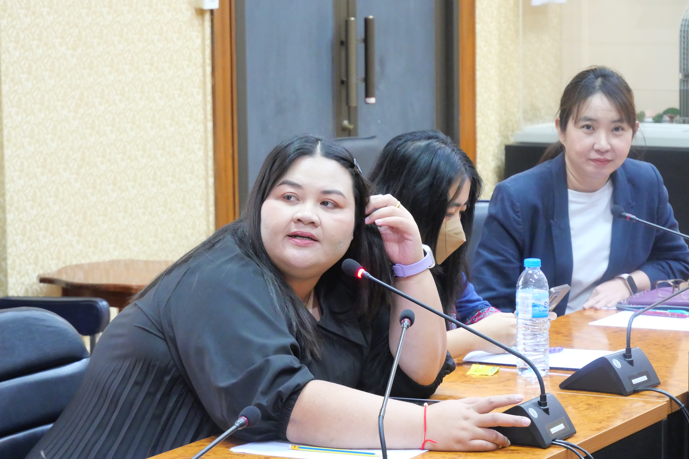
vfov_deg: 10.2
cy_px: 246
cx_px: 370
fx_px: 2584
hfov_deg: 15.2
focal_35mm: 135
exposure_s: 1/15
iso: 3200
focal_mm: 60
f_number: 5.6
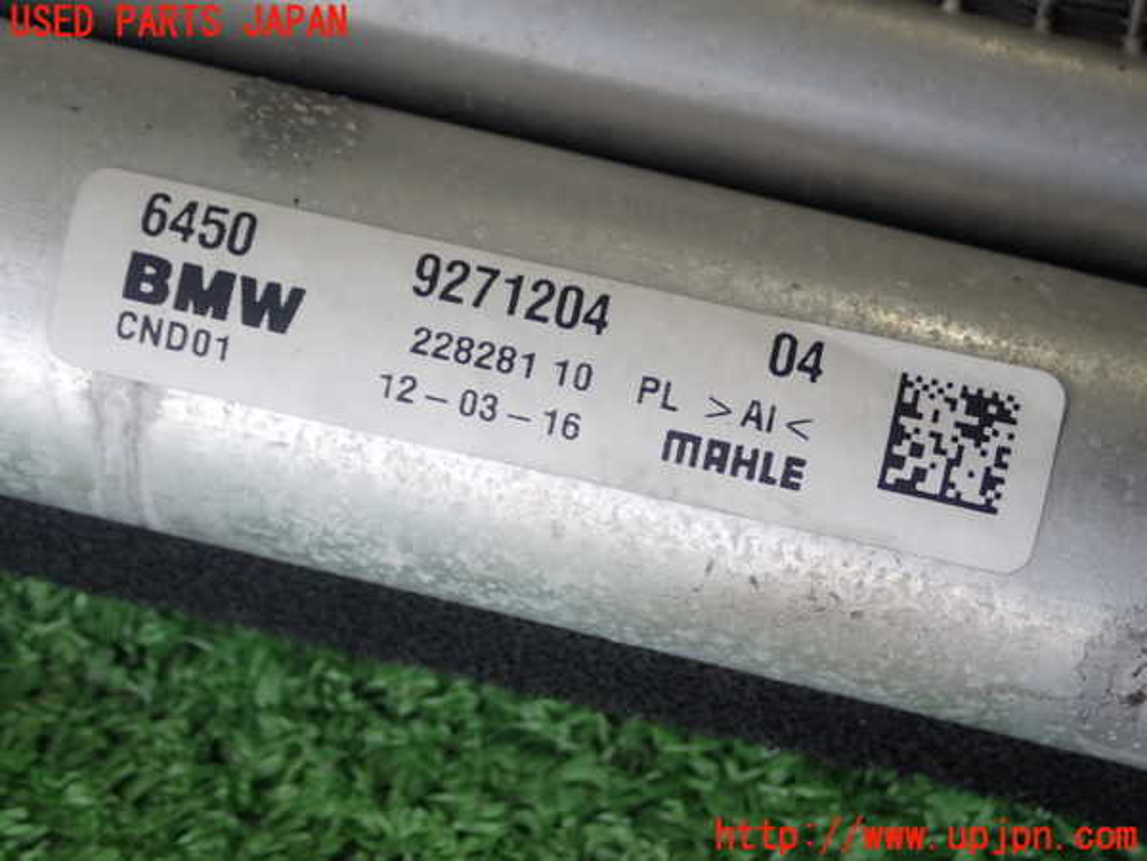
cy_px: 430
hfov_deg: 27.8
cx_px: 574
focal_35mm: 70
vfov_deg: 21.0
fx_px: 2319
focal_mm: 12.6
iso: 200
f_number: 4
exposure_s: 1/100
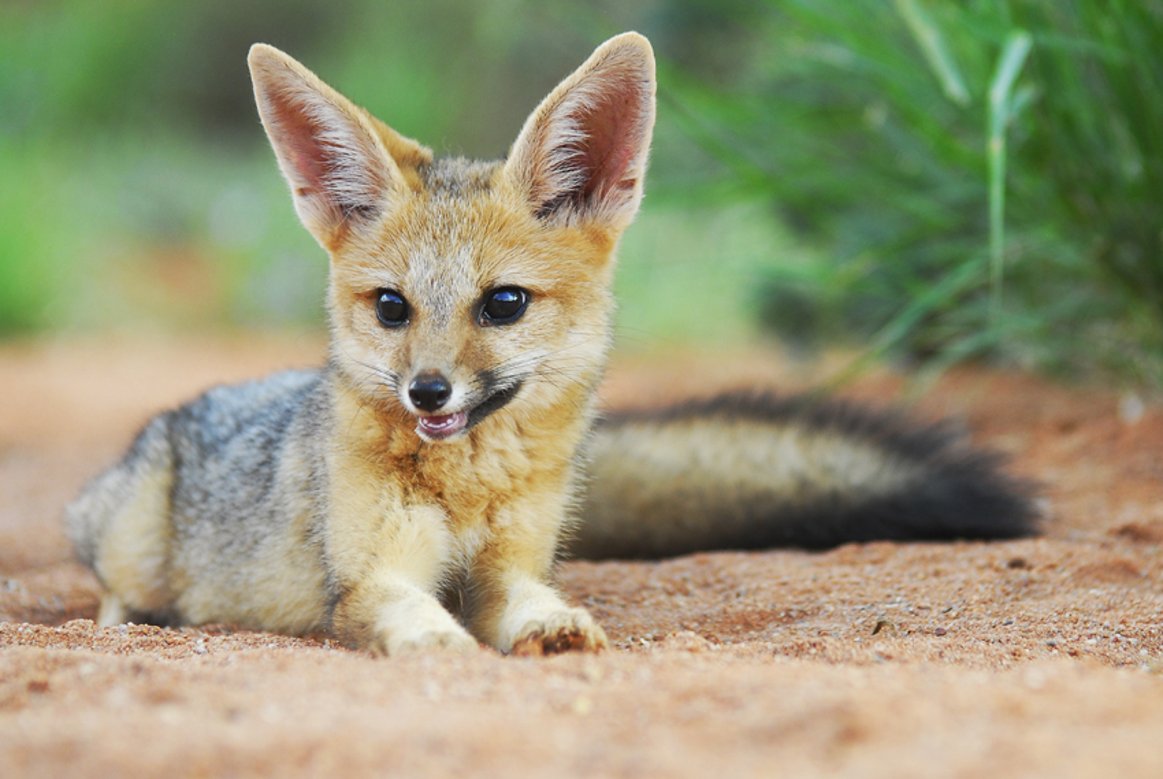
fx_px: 8005
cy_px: 390
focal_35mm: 248
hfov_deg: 8.3
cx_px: 582
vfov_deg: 5.6
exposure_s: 1/250
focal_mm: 165
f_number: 3.2
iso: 250
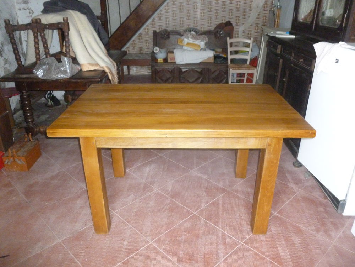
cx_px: 178
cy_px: 134
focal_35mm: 28
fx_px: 287
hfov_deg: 63.4
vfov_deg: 49.7
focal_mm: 5
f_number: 3.3
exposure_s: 1/60
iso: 640
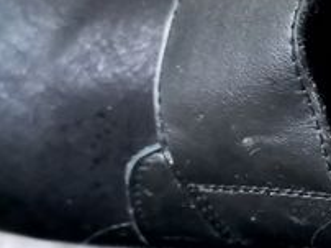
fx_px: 1184
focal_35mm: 124
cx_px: 372
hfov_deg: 15.5
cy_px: 209
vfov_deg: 11.9
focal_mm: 4.6
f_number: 1.8
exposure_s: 1/25
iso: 400
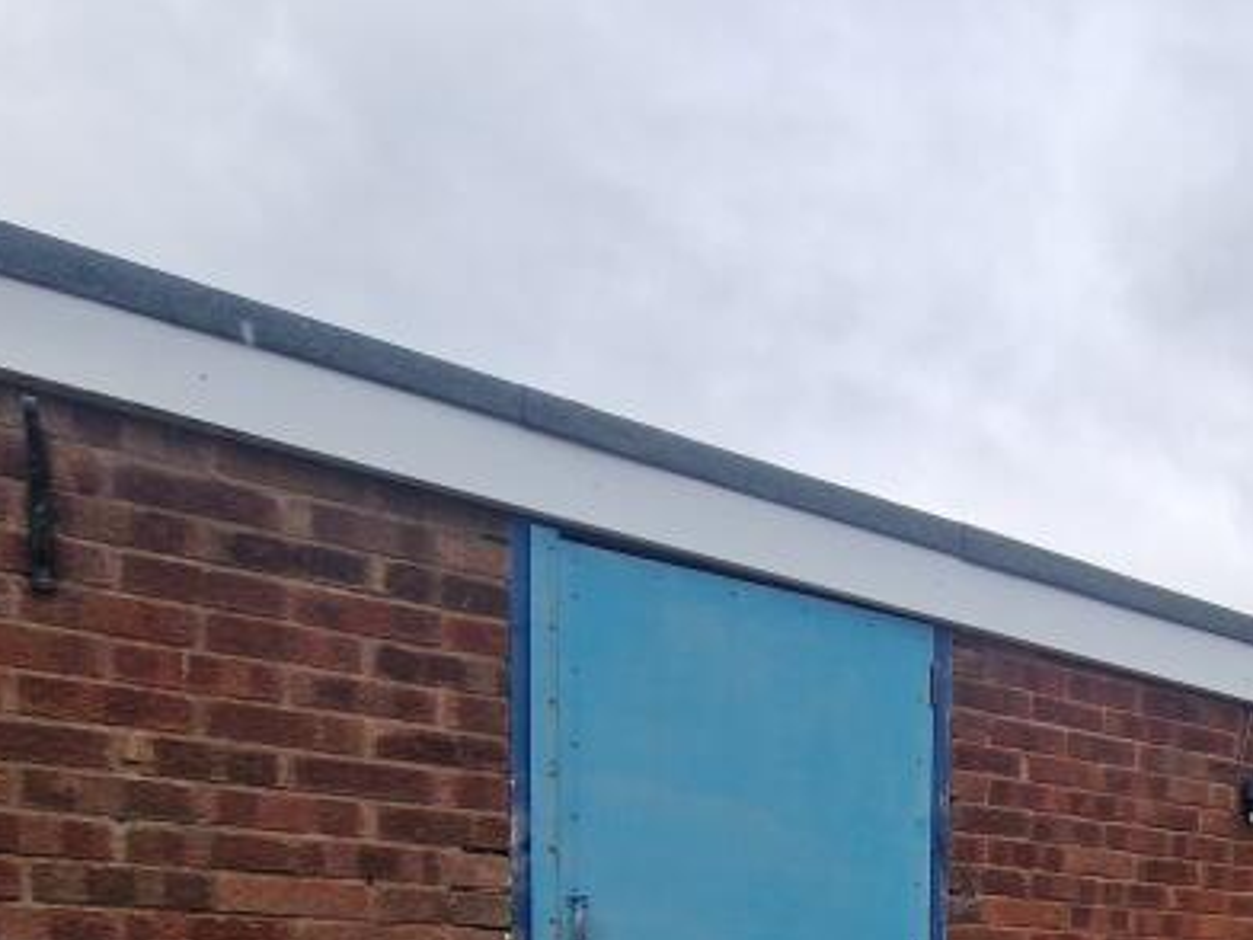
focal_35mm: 34
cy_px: 1061
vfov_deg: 35.1
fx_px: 1231
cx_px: 1464
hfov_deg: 40.2
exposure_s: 1/1384
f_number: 2.2
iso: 50
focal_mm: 2.2
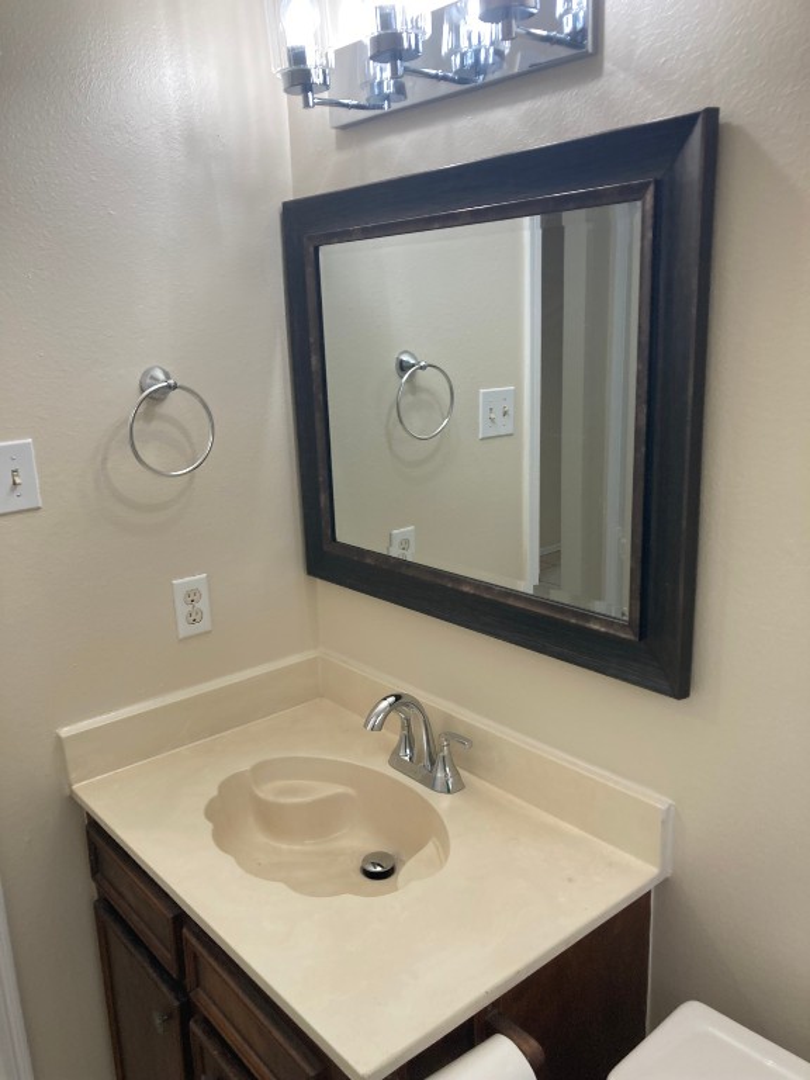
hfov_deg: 49.7
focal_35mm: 28
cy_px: 540
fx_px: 874
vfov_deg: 63.4
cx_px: 405
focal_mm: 3.99
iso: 50
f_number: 1.8
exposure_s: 1/60
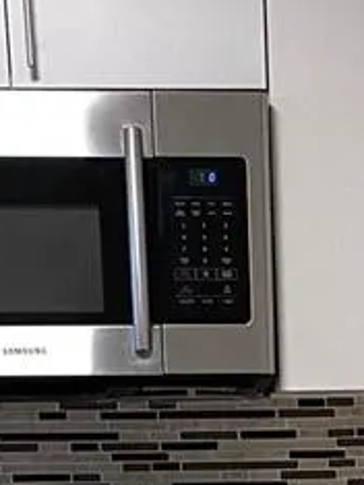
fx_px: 1866
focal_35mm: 133
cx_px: 405
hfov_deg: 11.0
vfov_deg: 12.5
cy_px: 1061
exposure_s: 1/60
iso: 160
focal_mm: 4.25
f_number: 1.8
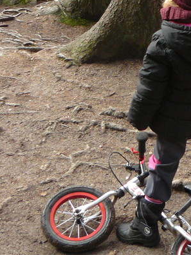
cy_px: 1
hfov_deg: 15.5
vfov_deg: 20.8
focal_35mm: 91
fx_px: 669
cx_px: 241
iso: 200
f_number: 2.8
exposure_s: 1/125
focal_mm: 6
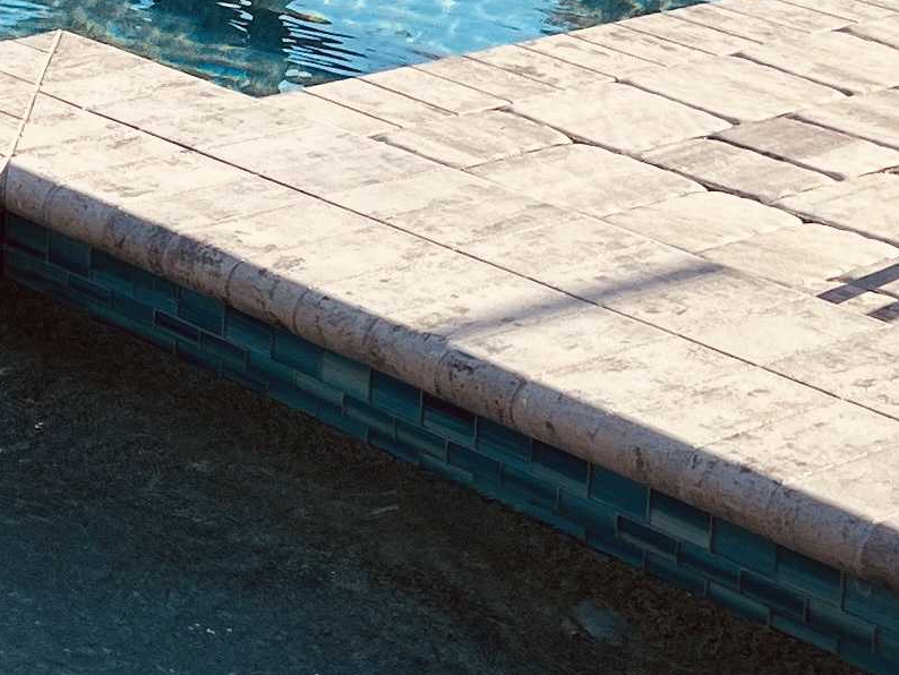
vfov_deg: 11.2
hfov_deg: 14.7
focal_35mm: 132
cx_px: 52
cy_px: 326
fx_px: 3429
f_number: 1.6
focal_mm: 5.1
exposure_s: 1/787
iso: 50
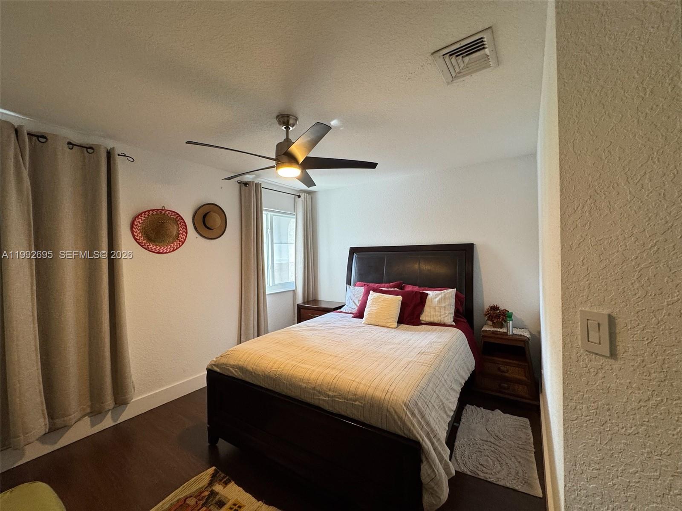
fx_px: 276
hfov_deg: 102.1
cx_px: 341
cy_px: 256
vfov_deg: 85.7
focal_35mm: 14
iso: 200
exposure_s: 1/120
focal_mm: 2.22
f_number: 2.2
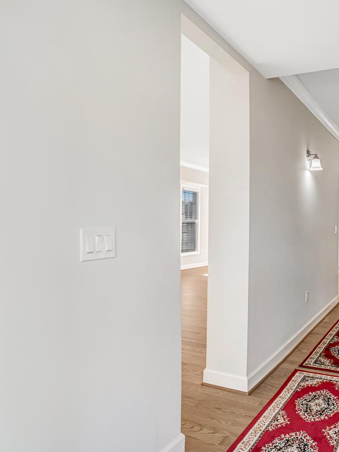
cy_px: 226
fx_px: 327
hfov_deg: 52.1
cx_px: 260
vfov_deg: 69.4
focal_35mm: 25
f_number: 8
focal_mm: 17
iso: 1250
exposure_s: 1/50
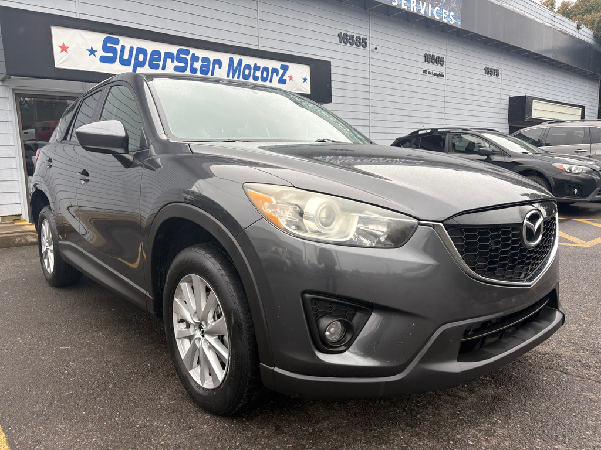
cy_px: 225
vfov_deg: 53.1
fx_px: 451
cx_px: 300
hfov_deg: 67.3
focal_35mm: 26
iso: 50
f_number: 1.6
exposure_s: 1/523
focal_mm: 5.96
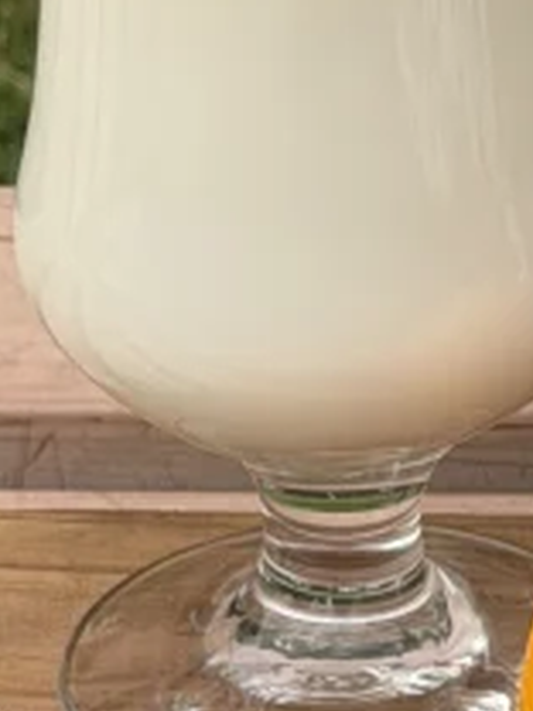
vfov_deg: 5.9
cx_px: 912
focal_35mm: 333
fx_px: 6836
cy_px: 636
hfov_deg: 4.4
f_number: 1.78
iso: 64
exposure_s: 1/371
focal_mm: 6.76
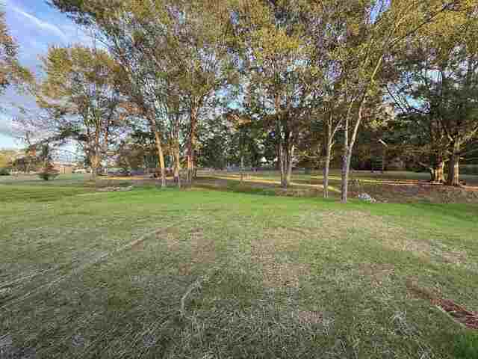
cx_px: 239
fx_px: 193
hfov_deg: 102.1
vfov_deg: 85.7
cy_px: 180
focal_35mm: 14
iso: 64
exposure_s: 1/99
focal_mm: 2.22
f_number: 2.2
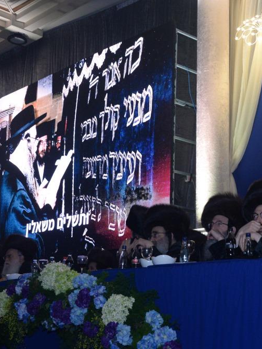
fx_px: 666
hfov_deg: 22.1
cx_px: 196
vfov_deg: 29.4
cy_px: 177
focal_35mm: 66
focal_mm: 45
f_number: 7.1
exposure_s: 1/80
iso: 3200
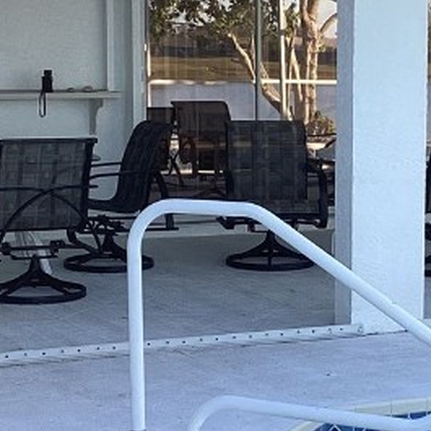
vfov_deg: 16.4
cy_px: 221
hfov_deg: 16.3
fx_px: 1493
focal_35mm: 106
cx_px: 322
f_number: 2.4
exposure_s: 1/120
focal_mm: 3.3
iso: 40
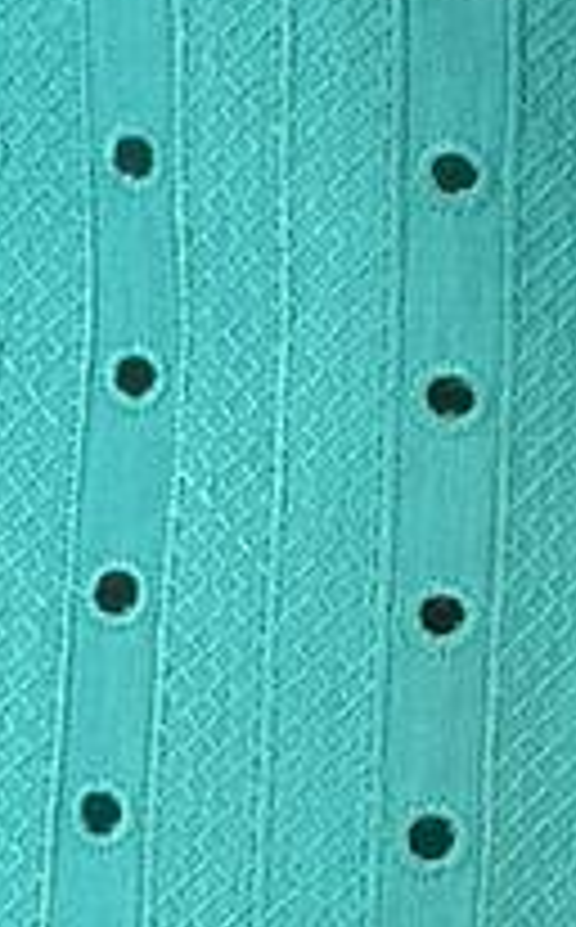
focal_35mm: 396
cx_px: -99
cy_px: 360
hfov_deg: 3.3
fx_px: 9988
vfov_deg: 5.3
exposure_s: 1/209
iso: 80
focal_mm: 6.86
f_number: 1.78
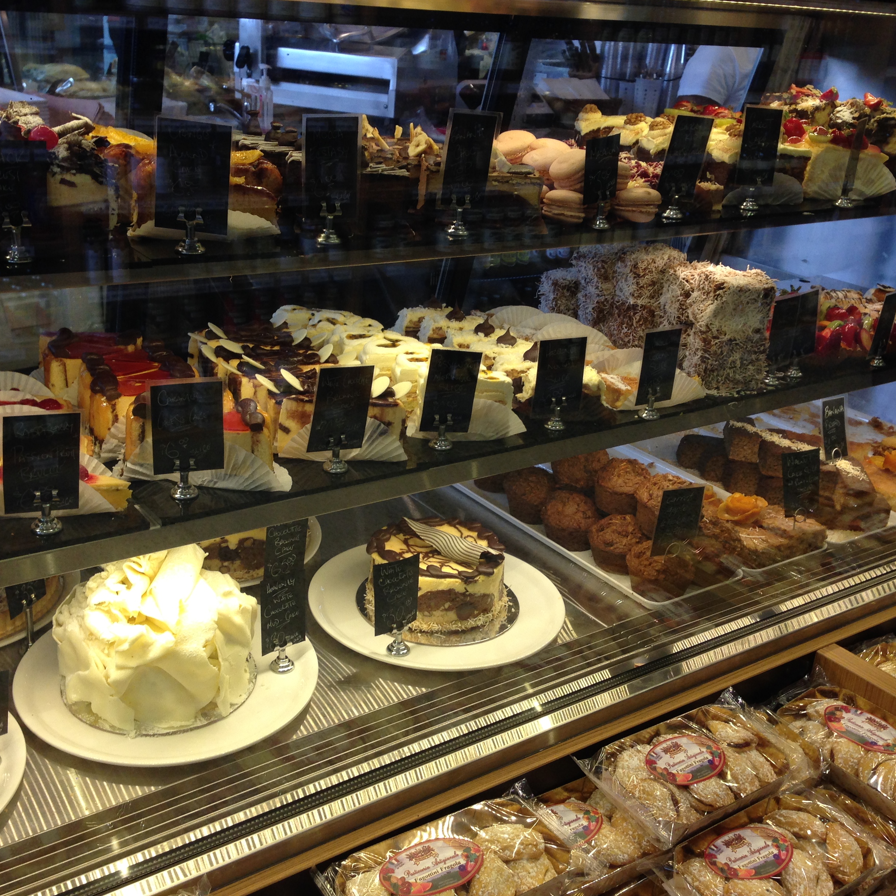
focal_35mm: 39
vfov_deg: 42.8
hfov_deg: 42.8
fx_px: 1142
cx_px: 410
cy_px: 448
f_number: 2.4
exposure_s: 1/120
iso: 80
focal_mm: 4.12
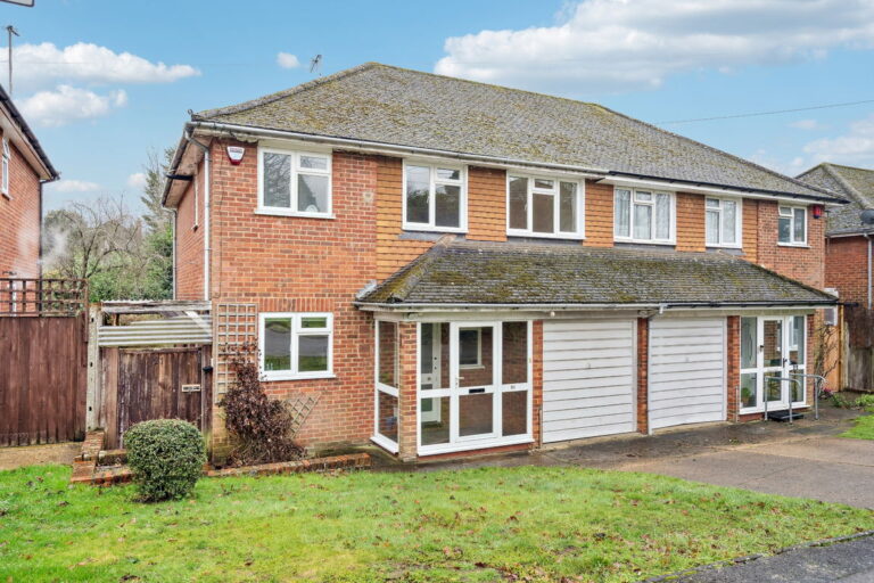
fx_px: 583
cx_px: 437
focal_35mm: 24
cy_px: 292
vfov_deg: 53.1
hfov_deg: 73.7
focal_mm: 24
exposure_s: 1/60
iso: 320
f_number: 8
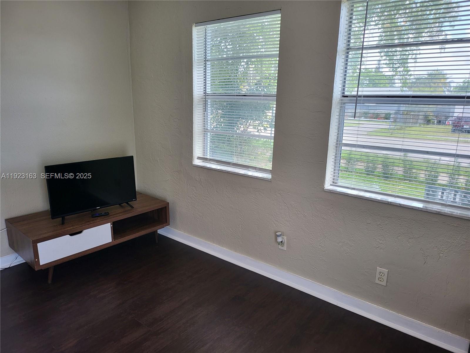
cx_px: 235
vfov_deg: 56.8
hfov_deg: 71.6
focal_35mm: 24
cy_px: 176
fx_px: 326
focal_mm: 5
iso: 64
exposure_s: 1/120
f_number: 1.8
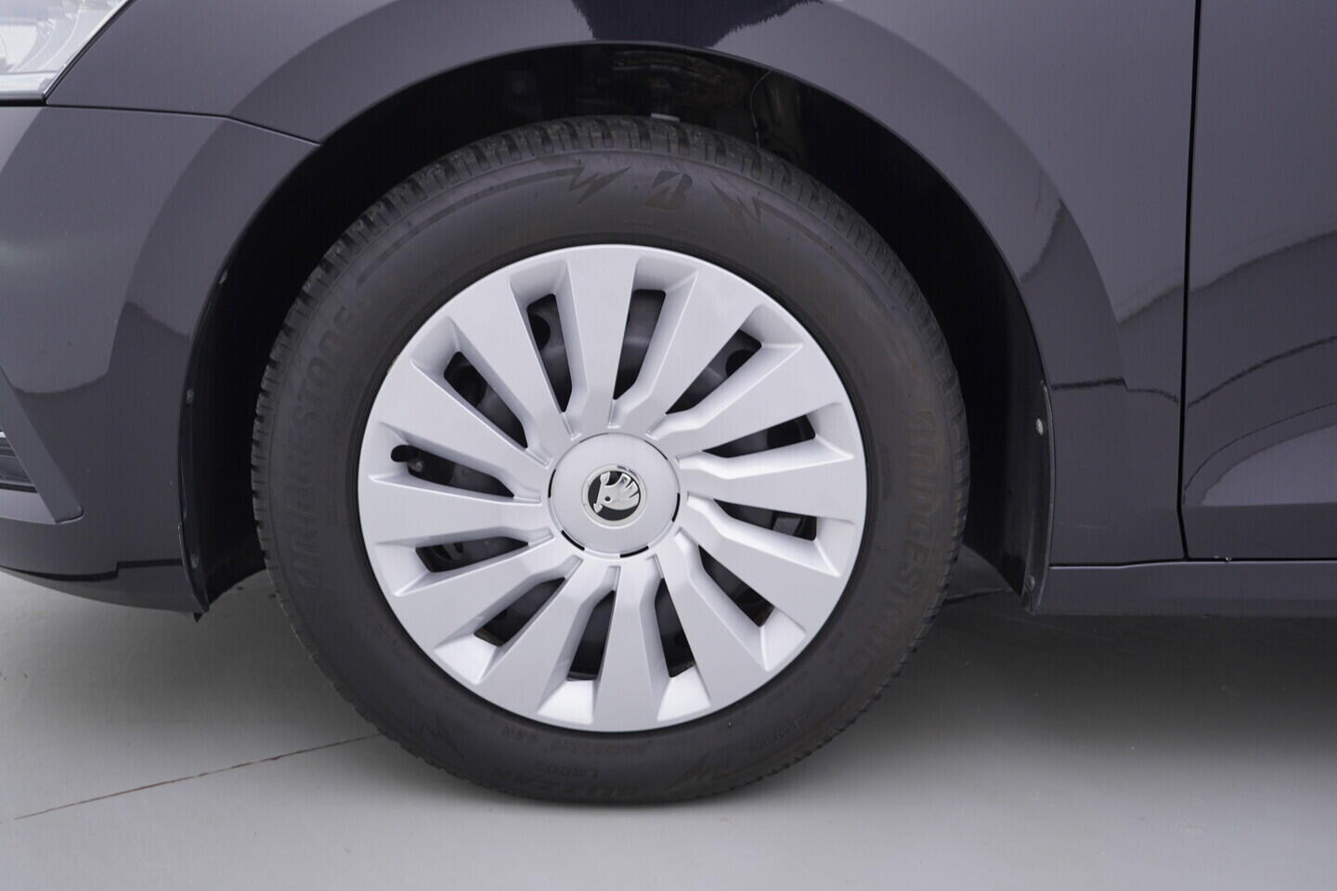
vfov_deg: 36.9
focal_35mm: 36
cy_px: 446
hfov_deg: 53.1
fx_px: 1337
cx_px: 668
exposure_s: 1/60
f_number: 3.5
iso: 125
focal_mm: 24
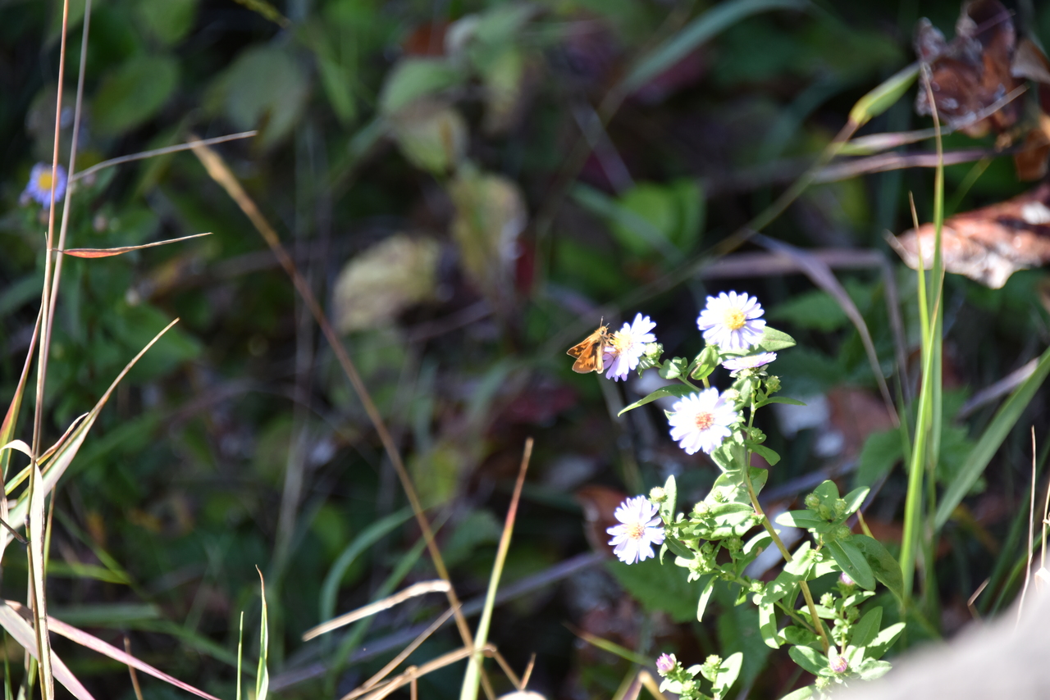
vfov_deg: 4.6
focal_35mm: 300
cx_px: 525
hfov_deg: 6.9
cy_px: 350
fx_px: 8751
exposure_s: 1/640
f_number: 5.6
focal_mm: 300
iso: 900
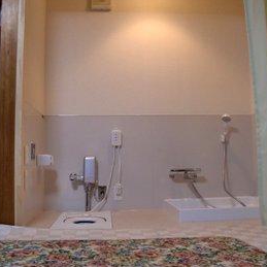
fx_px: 375
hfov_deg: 39.2
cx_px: 133
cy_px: 135
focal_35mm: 43
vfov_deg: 39.2
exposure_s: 1/60
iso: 250
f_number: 2.8
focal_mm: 6.3
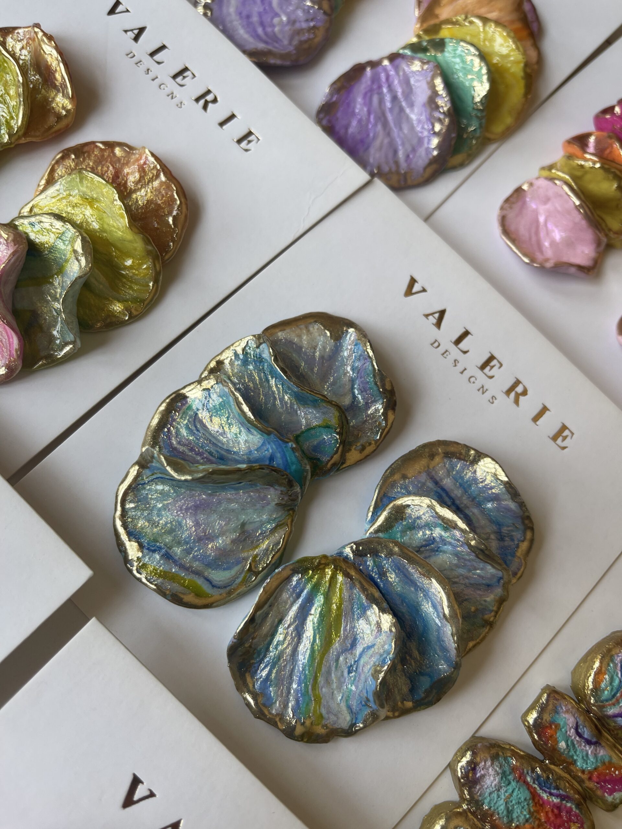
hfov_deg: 53.1
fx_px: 623
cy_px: 414
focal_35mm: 26
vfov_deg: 67.3
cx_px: 311
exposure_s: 1/121
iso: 40
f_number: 1.6
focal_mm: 5.1
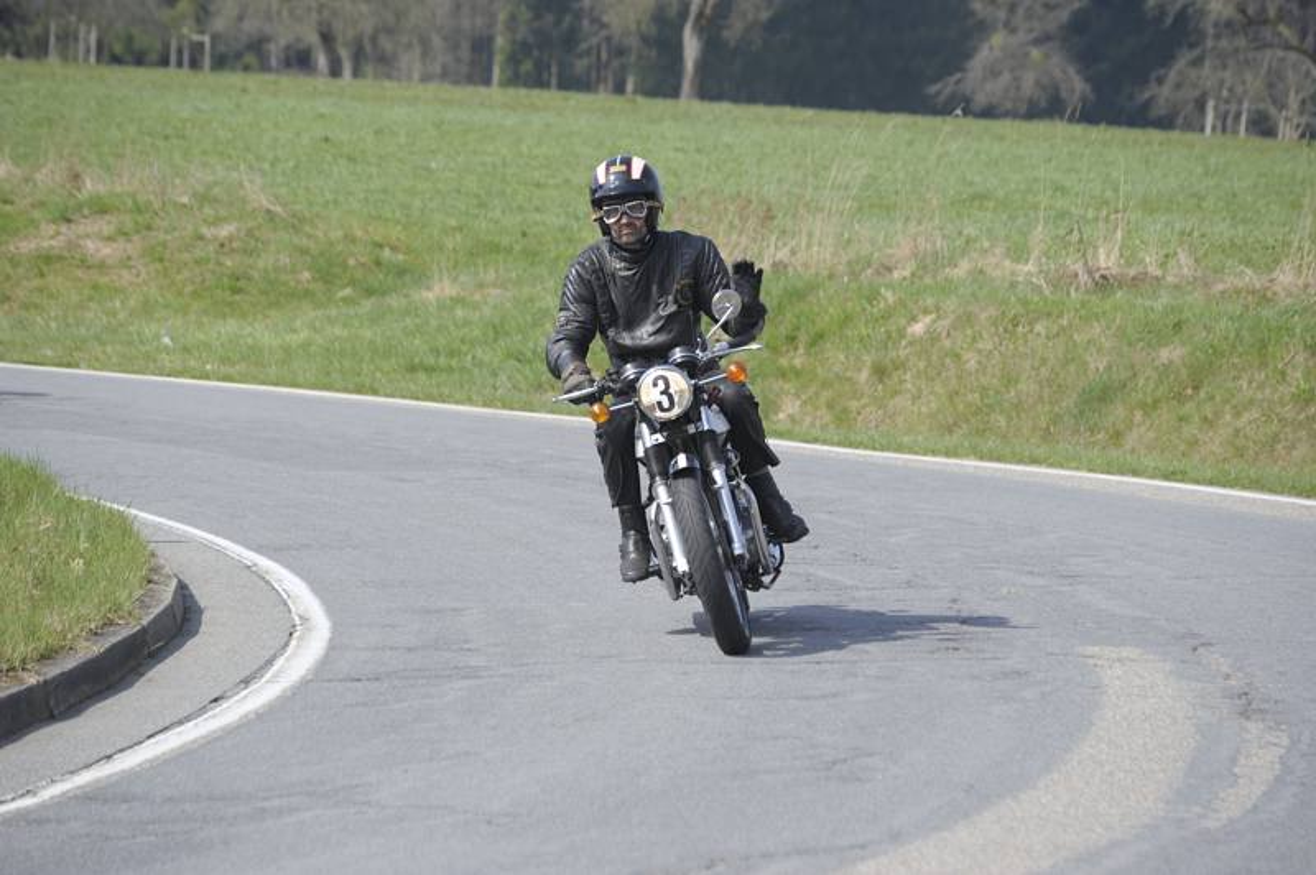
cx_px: 658
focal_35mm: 170
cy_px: 438
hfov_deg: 12.1
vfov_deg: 8.1
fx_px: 6209
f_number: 8
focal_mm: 170
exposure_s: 1/400
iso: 200
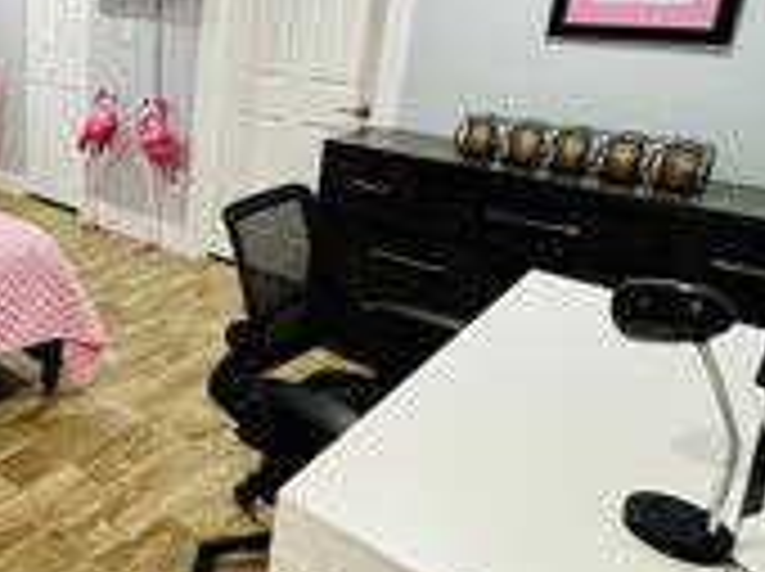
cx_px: 22
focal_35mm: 33
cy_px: 194
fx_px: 728
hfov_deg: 47.3
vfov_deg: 42.3
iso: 250
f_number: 2.2
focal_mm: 2.22
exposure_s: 1/41
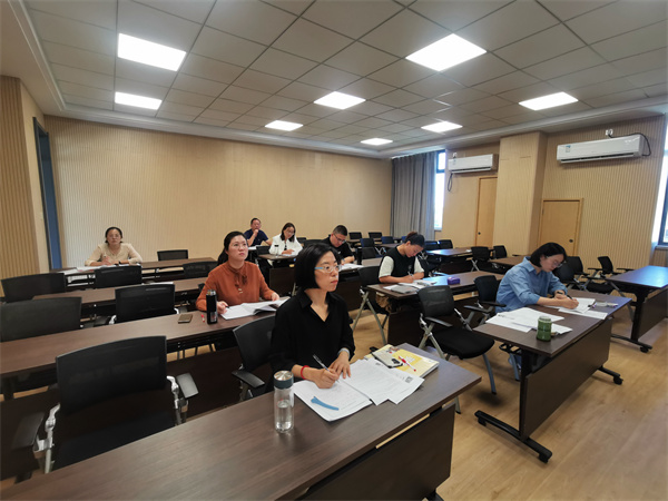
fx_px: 328
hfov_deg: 91.0
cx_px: 334
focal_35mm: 17
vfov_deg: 74.7
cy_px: 250
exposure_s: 1/50
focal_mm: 2.26
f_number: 2.2
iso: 160
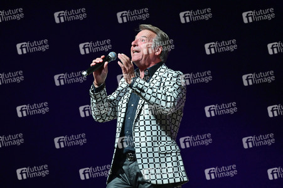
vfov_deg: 6.9
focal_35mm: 200
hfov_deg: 10.3
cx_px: 142
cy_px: 94
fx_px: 1571
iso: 3200
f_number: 5
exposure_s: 1/500
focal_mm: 200
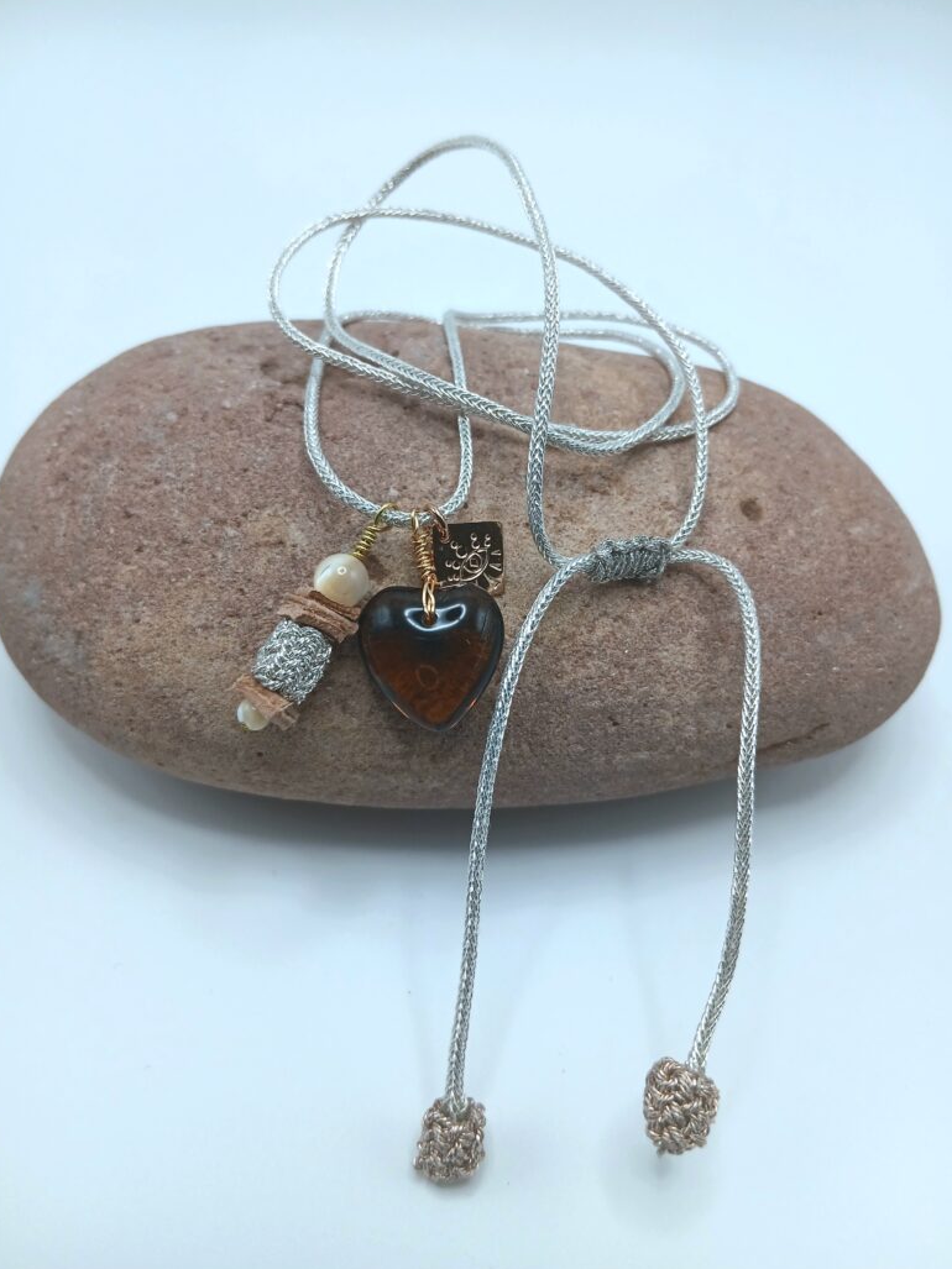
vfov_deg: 65.3
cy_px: 620
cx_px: 480
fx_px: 990
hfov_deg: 51.3
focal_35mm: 27
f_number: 1.8
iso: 64
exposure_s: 1/60.2
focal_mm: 3.98
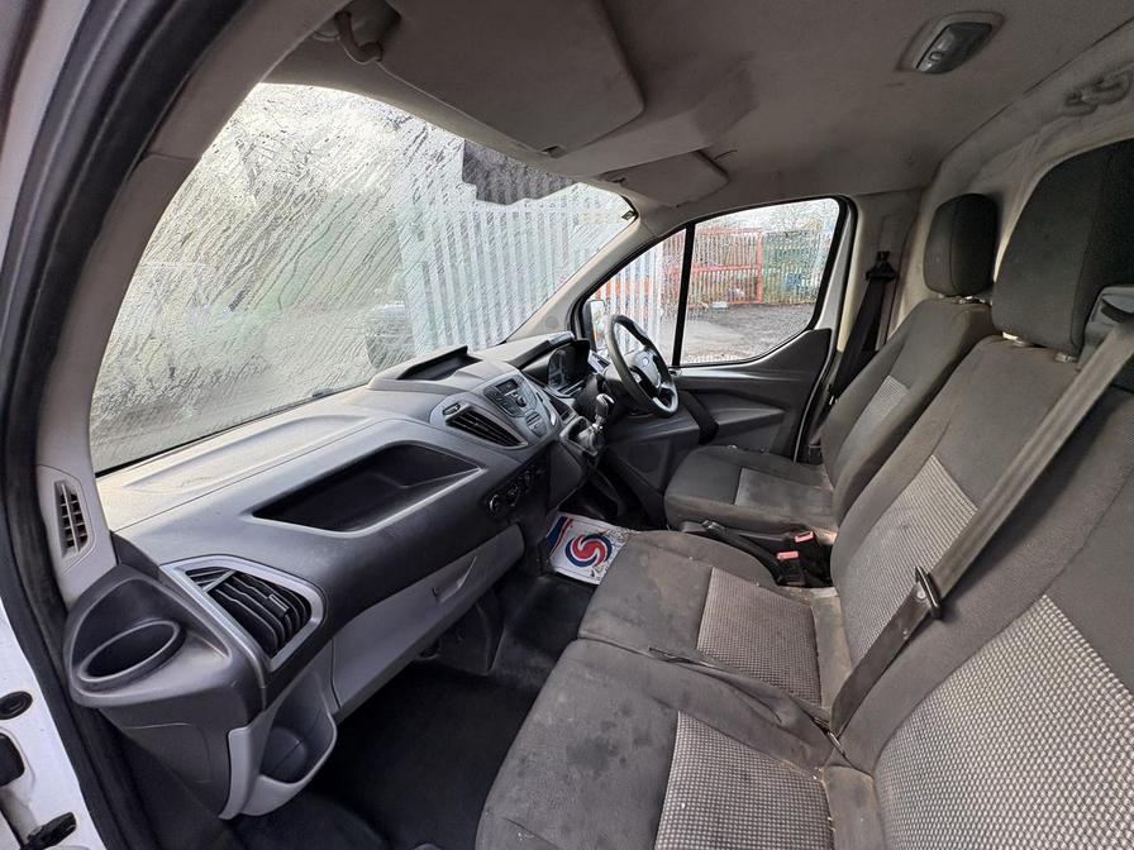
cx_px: 567
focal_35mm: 14
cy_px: 425
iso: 100
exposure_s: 1/99
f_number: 2.2
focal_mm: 2.22
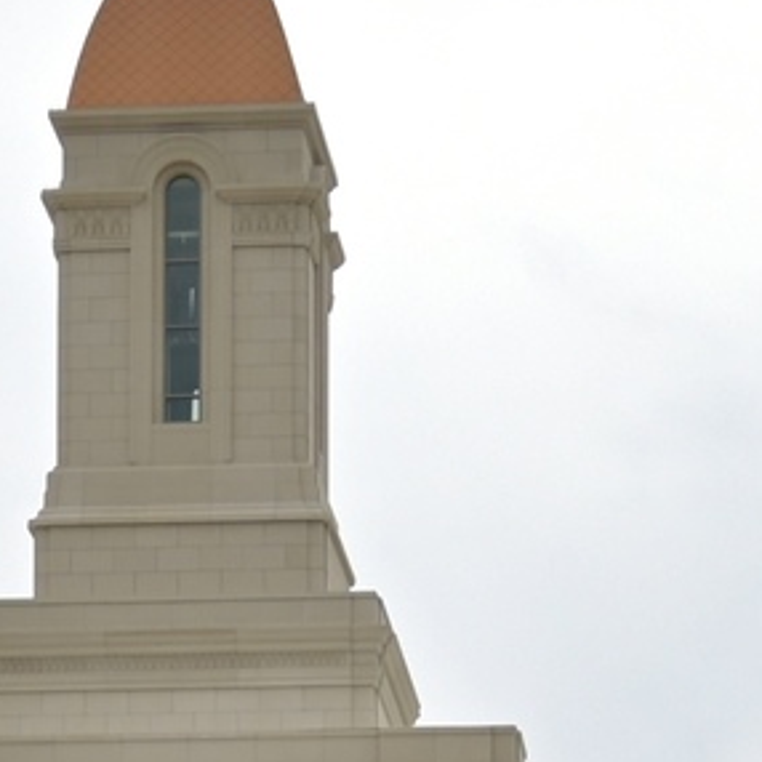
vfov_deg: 7.0
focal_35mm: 246
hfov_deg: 7.1
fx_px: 6127
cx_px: 248
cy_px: 1052
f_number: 3.5
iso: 100
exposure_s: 1/320
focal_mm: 31
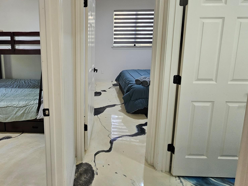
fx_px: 129
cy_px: 59
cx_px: 86
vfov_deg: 69.2
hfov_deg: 85.1
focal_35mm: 18
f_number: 2.2
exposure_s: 1/60
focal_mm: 2.2
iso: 250
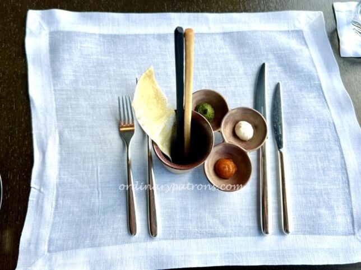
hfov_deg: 67.3
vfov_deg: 53.0
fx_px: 271
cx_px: 180
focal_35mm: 26
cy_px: 135
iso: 50
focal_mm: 5.7
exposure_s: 1/389
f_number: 1.5
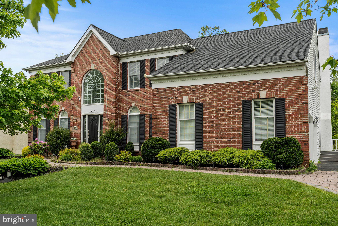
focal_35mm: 33
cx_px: 169
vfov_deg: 40.0
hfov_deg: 57.2
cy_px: 113
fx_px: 310
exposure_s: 1/250
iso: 640
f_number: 7.1
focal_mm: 33
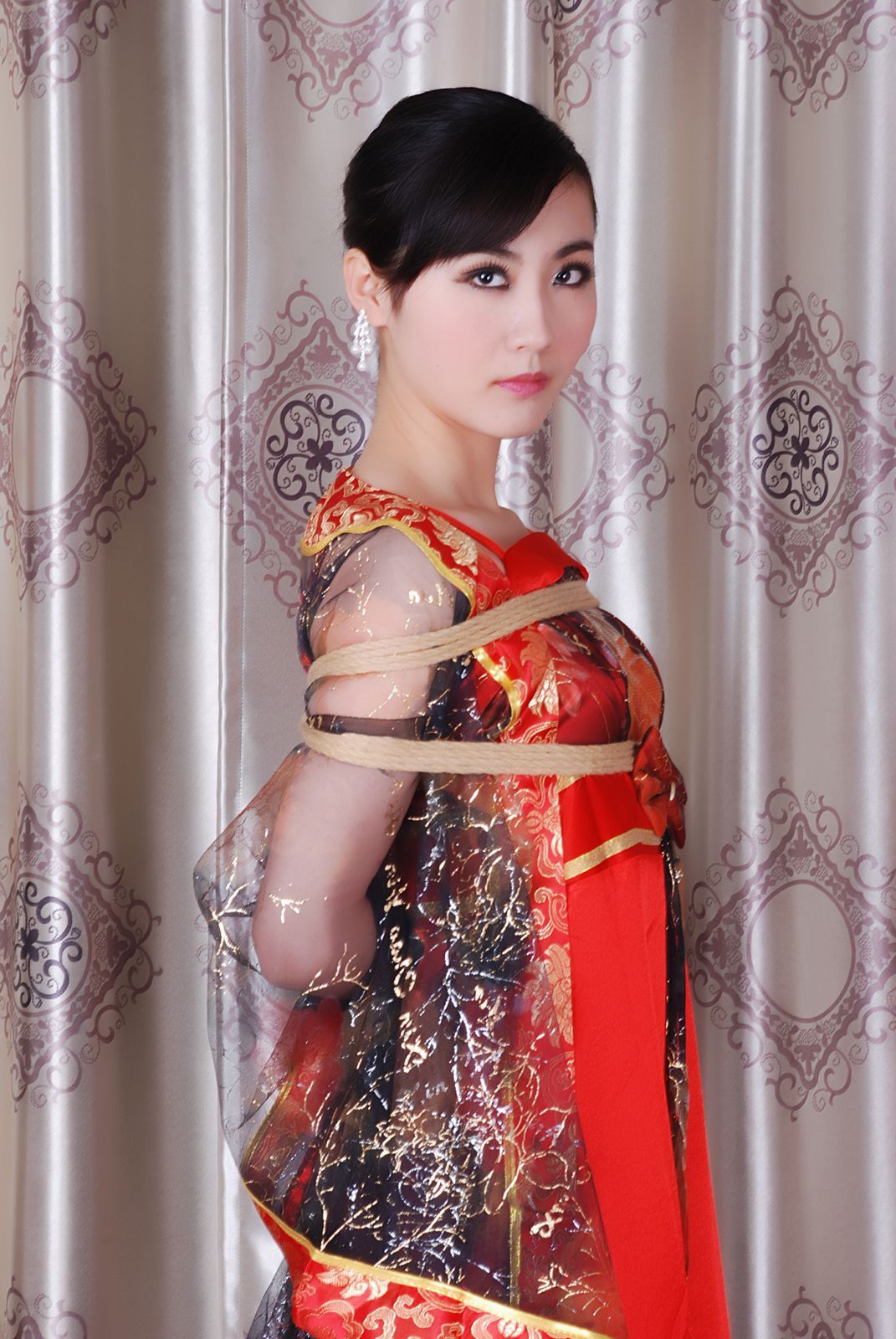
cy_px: 670
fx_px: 4188
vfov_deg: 18.2
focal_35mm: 112
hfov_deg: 12.2
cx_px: 448
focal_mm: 75
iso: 100
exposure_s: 1/8
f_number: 11
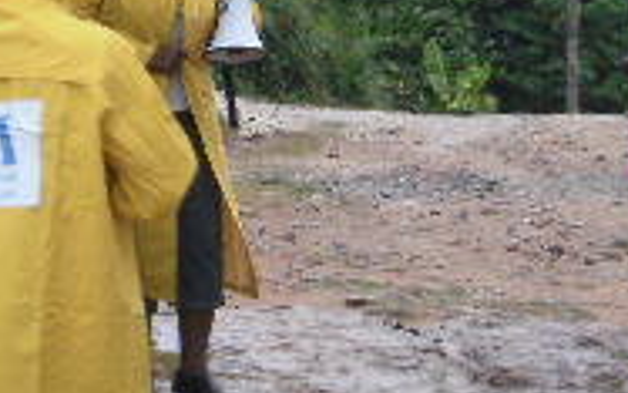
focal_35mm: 214
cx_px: 185
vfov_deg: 6.1
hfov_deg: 9.8
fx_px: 3664
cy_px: 111
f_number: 4.2
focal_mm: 10.3
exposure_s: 1/40
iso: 125
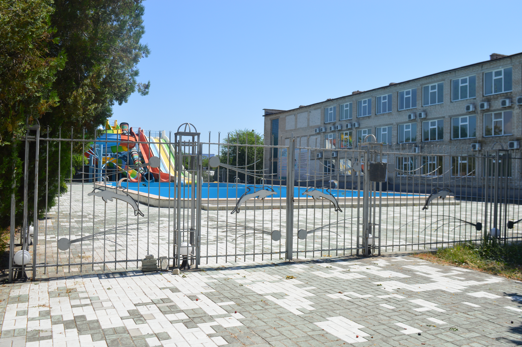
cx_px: 261
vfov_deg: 39.9
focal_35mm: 33
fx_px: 478
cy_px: 174
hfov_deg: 57.3
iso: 100
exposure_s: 1/320
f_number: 9
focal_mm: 22
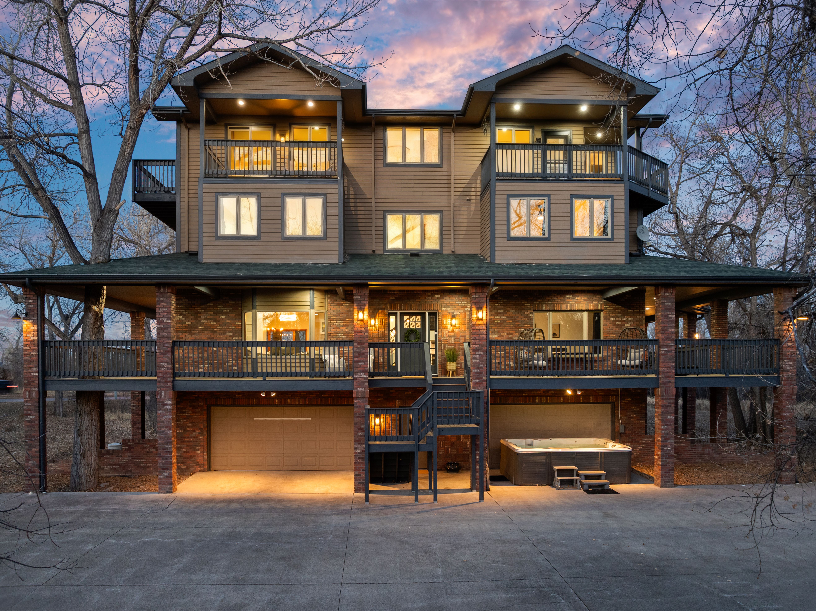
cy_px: 306
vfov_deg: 56.8
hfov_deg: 71.6
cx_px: 408
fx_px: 565
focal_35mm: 24
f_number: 2.8
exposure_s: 1/15
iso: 410
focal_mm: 12.29
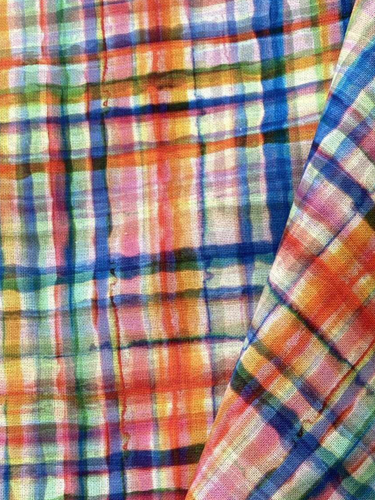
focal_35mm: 59
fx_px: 852
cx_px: 273
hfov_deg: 24.6
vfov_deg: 31.7
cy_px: 415
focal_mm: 4.25
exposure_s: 1/125
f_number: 1.8
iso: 32
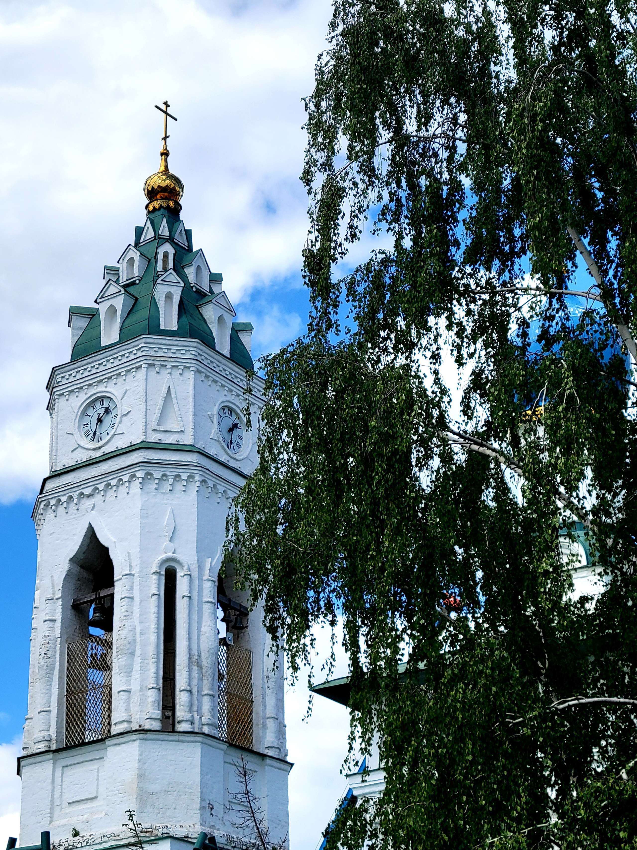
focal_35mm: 28
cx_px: 318
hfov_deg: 49.7
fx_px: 687
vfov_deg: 63.4
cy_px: 425
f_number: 2
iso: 25
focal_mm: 5.9
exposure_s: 1/1111
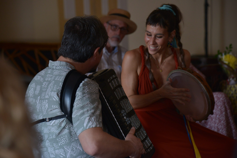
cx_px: 118
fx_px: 790
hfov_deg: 17.1
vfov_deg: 11.4
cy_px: 79
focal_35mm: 120
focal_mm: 120
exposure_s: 1/160
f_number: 5.6
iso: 1000
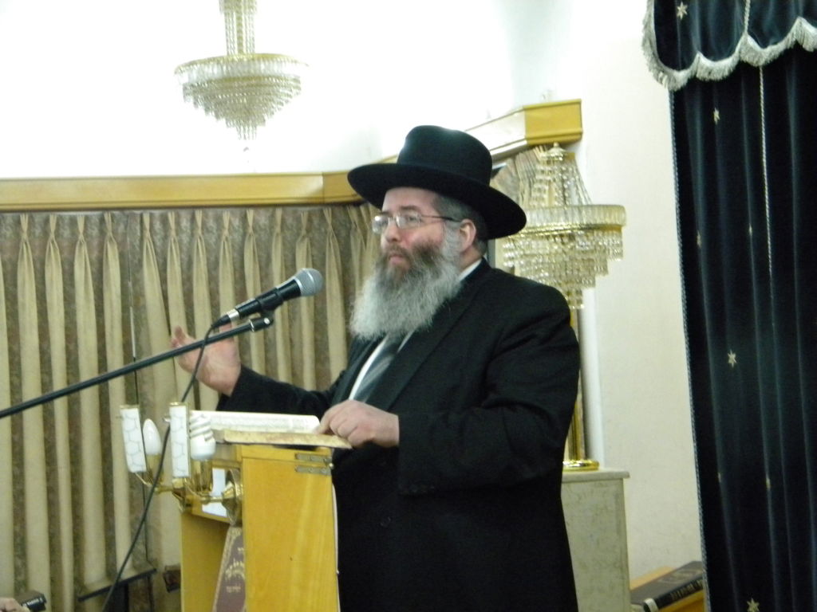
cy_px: 306
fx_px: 1959
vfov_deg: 17.8
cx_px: 408
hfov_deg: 23.6
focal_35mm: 83
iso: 800
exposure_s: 1/45.2
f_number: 4.5
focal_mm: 15.1
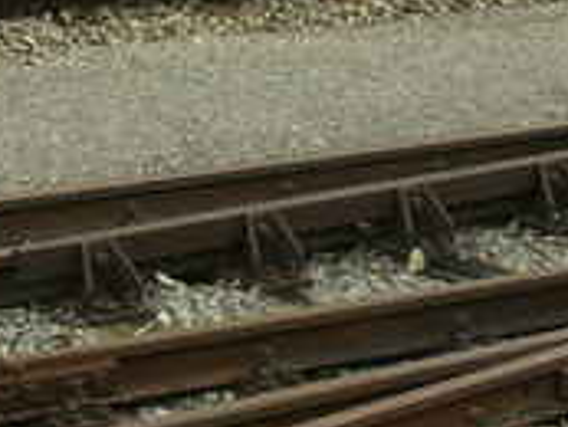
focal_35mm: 185
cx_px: 174
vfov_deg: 7.8
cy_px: -328
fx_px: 3038
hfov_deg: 10.7
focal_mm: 5.2
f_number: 4
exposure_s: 1/200
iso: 100
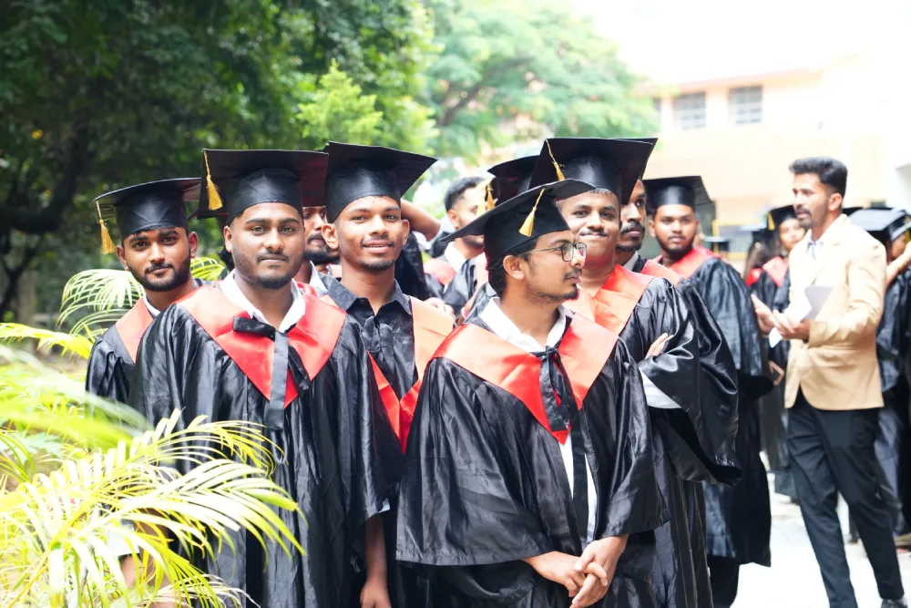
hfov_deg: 19.5
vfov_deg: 13.0
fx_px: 2657
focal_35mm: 105
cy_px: 304
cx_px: 456
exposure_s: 1/125
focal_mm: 105
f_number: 6.3
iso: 1000
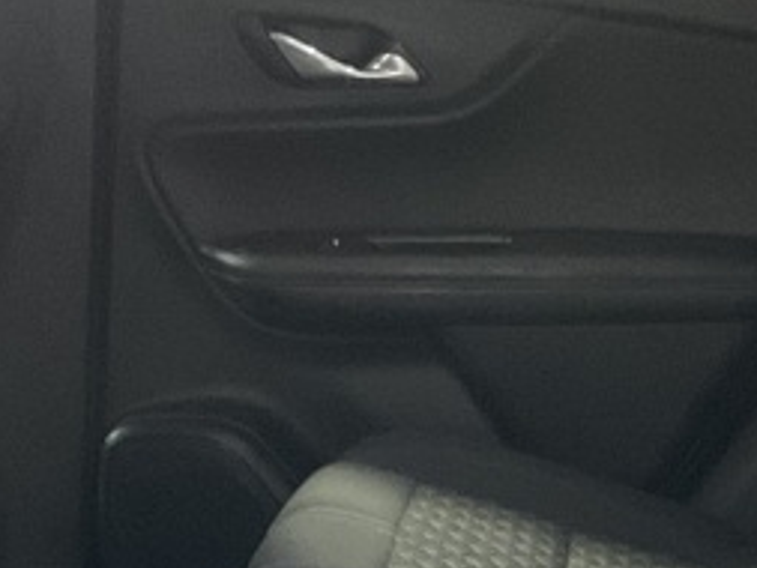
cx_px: 392
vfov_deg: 13.3
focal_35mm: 110
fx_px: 2407
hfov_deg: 17.9
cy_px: 535
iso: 320
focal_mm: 3
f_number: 1.8
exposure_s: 1/30
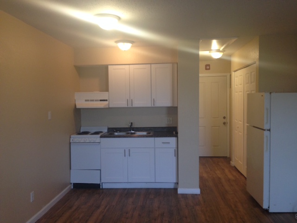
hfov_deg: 55.4
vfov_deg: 42.9
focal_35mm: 33
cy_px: 112
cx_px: 148
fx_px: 283
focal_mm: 4.12
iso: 80
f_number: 2.4
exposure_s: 1/20
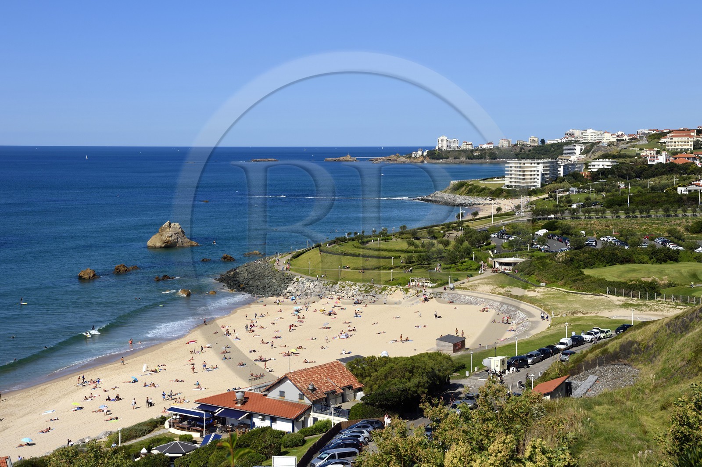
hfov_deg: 33.4
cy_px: 234
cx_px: 351
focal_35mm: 60
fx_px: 1169
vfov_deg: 22.6
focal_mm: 60
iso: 200
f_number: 14
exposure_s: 1/320
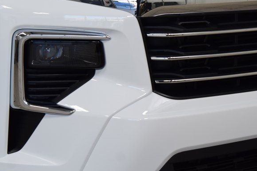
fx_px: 721
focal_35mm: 101
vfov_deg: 13.5
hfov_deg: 20.0
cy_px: 86
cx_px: 206
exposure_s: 1/25
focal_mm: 38
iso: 400
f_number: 7.1
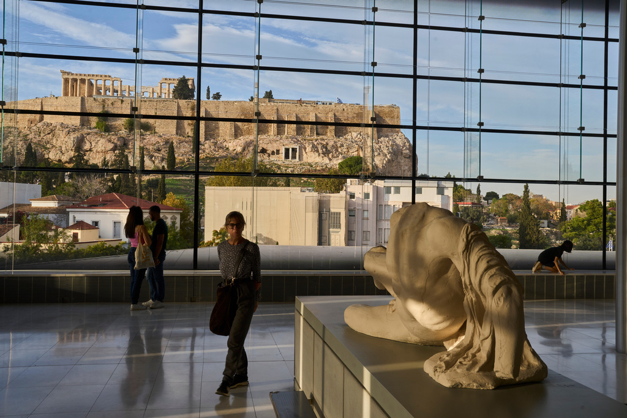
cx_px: 314
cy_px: 209
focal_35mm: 35
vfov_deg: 37.9
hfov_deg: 54.4
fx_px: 610
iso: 400
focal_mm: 35
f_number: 14
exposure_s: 1/100
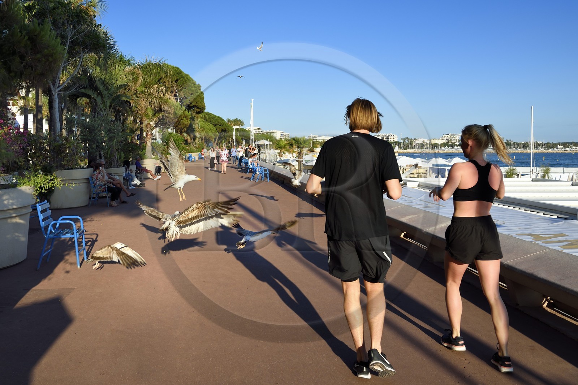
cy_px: 192
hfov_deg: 61.9
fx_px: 482
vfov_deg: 43.6
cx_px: 289
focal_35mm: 30
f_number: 10
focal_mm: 30
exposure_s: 1/400
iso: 200
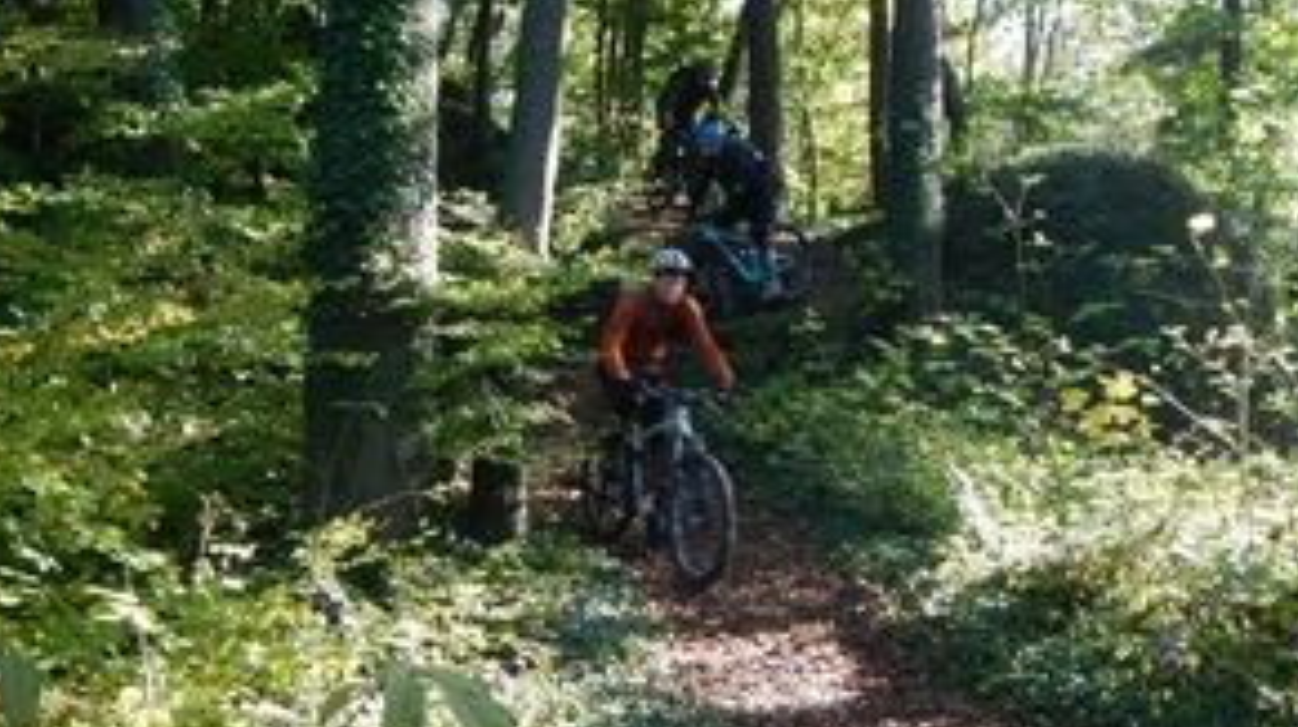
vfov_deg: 26.4
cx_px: 754
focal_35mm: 45
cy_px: 272
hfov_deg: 45.4
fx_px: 1547
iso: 125
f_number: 3.9
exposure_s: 1/60
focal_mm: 5.5
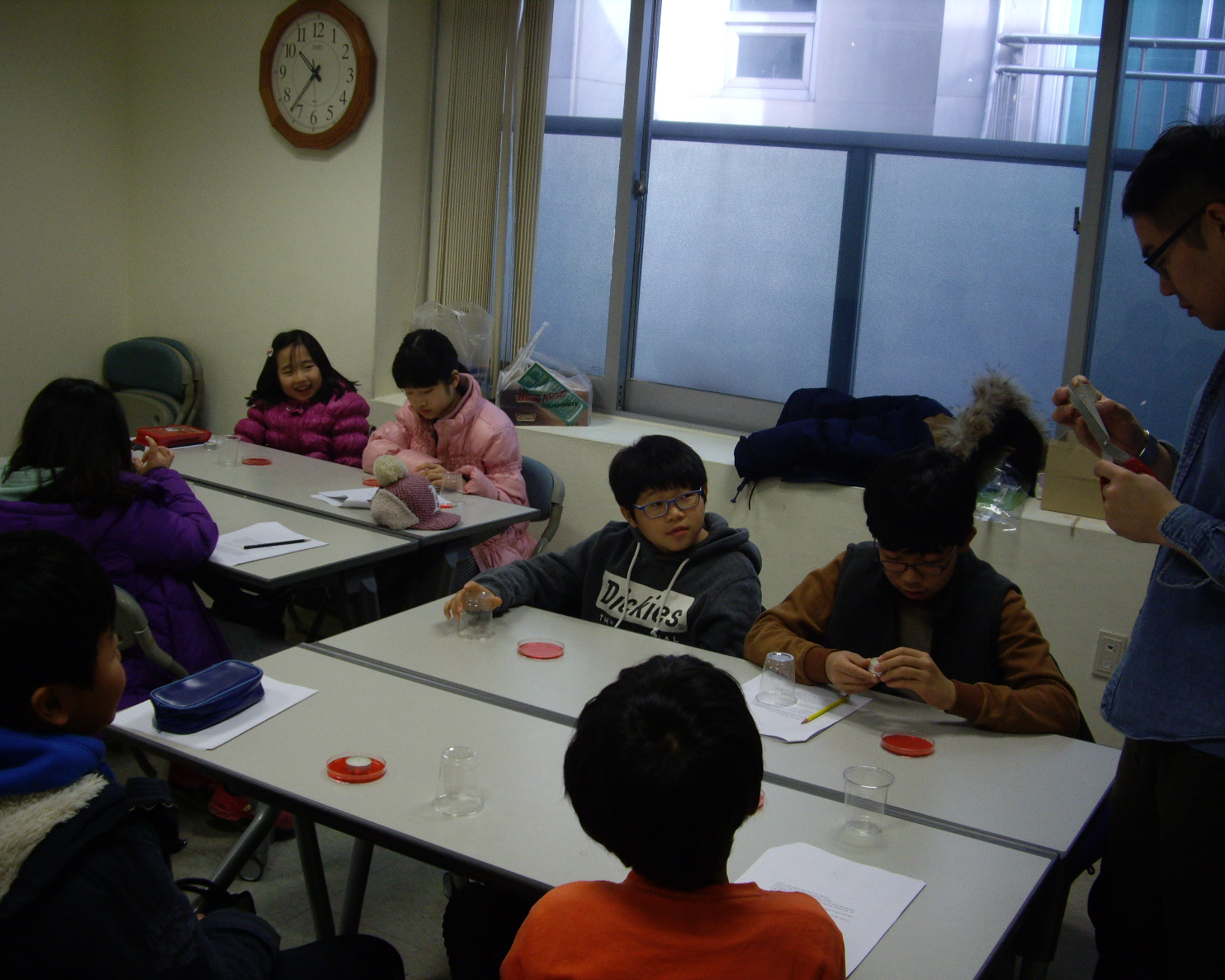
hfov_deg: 45.8
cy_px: 495
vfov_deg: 37.3
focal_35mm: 40
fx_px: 1450
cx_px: 623
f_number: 2.8
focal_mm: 7.9
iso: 200
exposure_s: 1/80
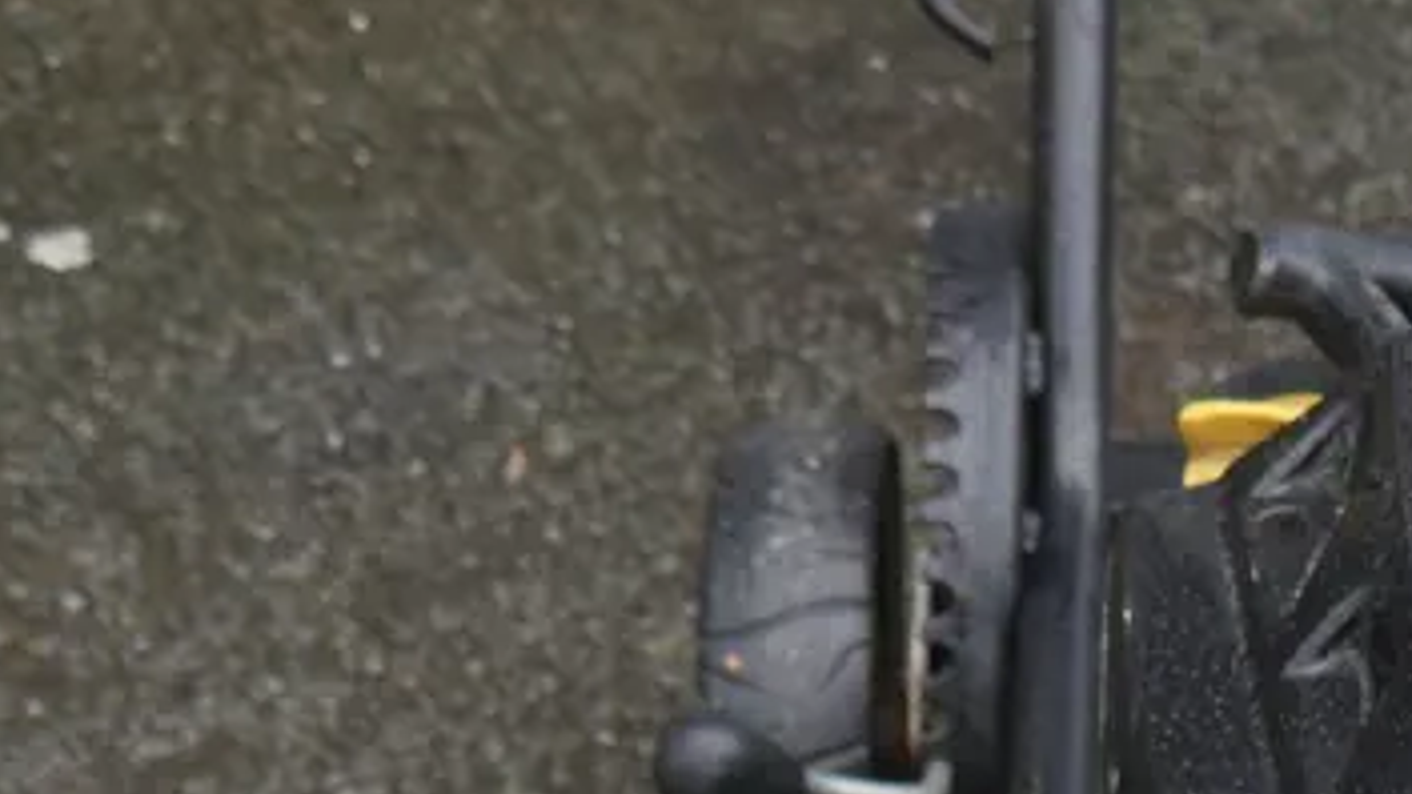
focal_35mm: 95
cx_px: 1488
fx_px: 3557
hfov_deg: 21.5
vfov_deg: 11.6
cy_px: 1502
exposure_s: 1/80
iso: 200
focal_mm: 15
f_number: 3.6
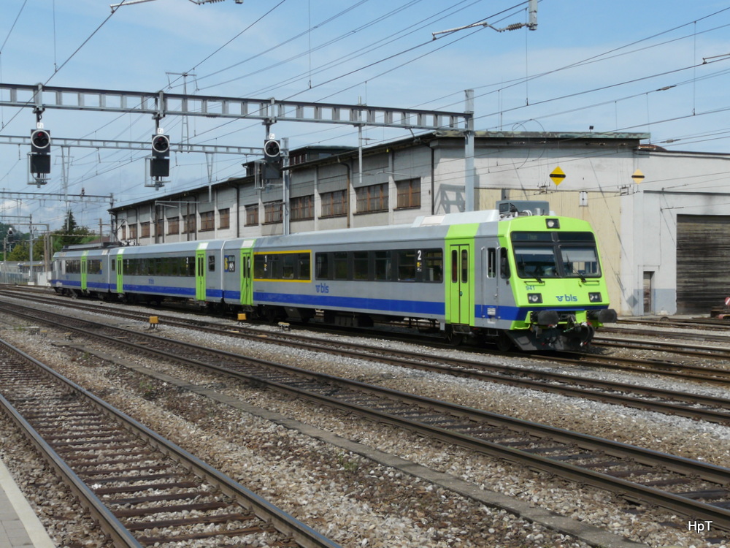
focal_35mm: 52
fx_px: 1097
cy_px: 274
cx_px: 365
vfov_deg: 28.0
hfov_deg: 36.8
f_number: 6.3
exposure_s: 1/500
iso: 100
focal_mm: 8.5
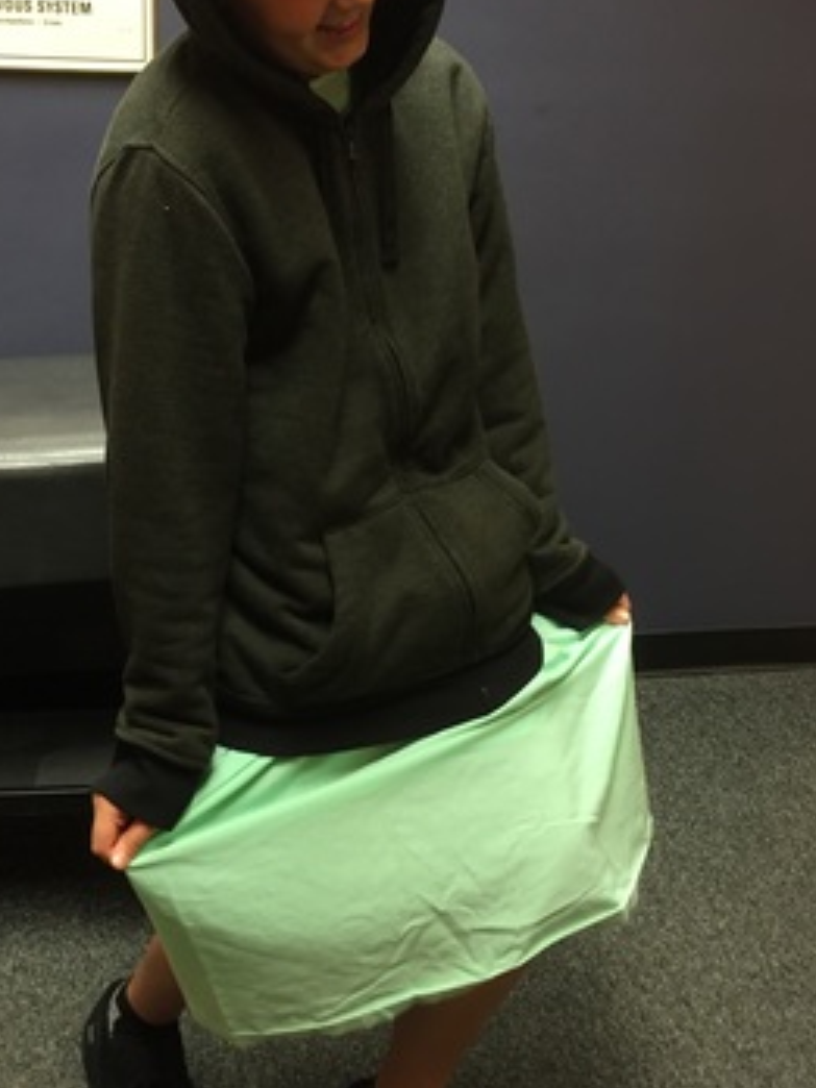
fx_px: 1257
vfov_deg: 46.6
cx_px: 291
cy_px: 463
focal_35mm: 40
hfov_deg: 35.7
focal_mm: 4.15
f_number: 2.2
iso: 125
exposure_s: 1/30
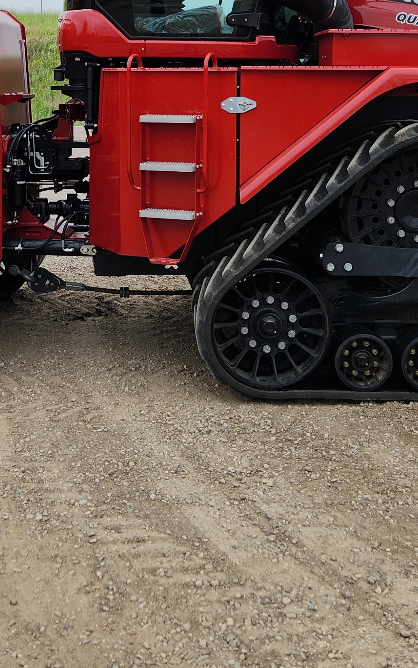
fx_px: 1075
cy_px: 148
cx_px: 145
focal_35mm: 59
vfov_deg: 33.7
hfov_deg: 21.9
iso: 20
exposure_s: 1/636
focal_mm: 5.4
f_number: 1.8
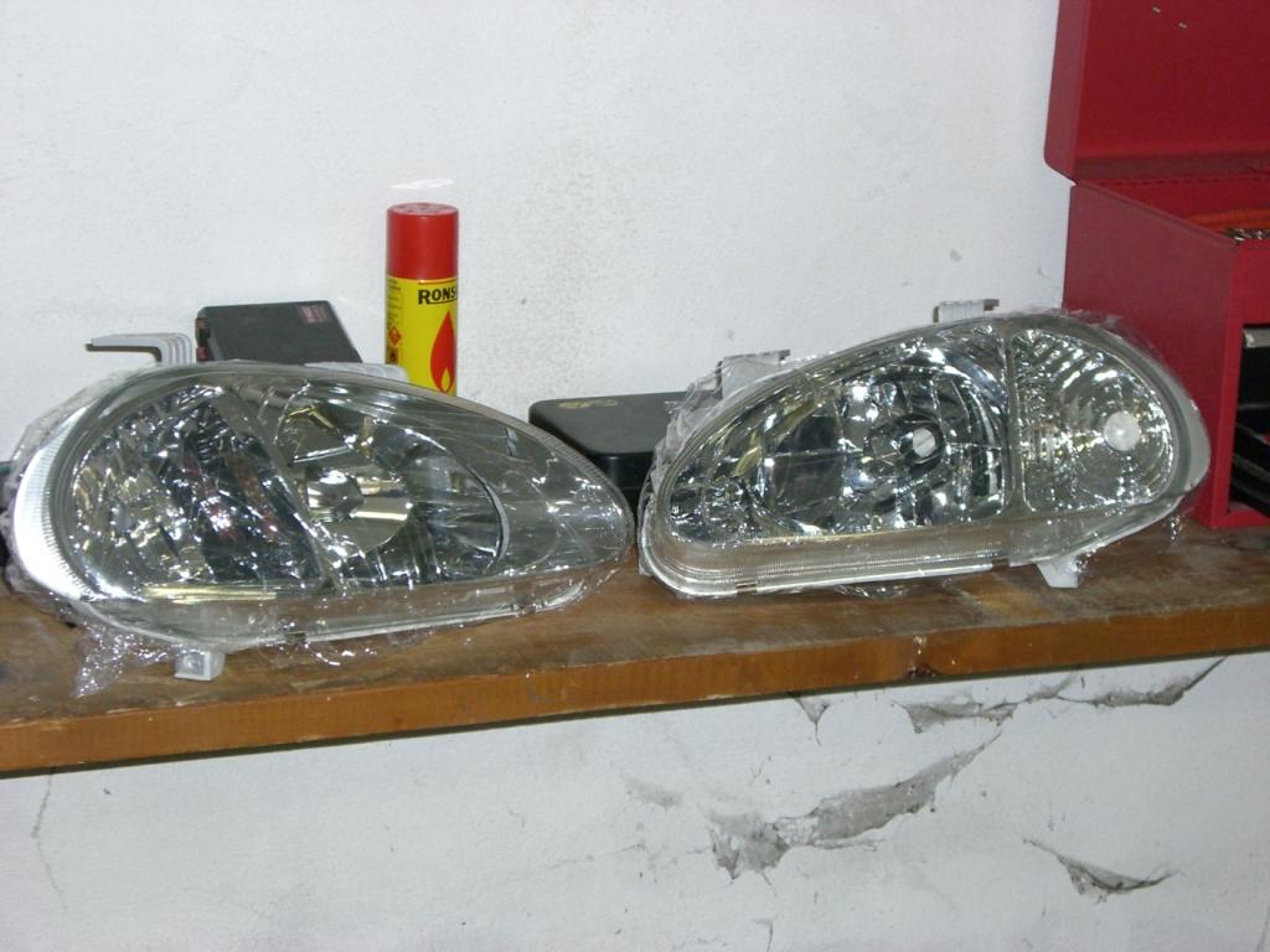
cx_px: 635
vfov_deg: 18.7
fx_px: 2898
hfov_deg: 24.7
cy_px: 476
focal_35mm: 79
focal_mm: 12.8
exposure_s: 1/60
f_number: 4.1
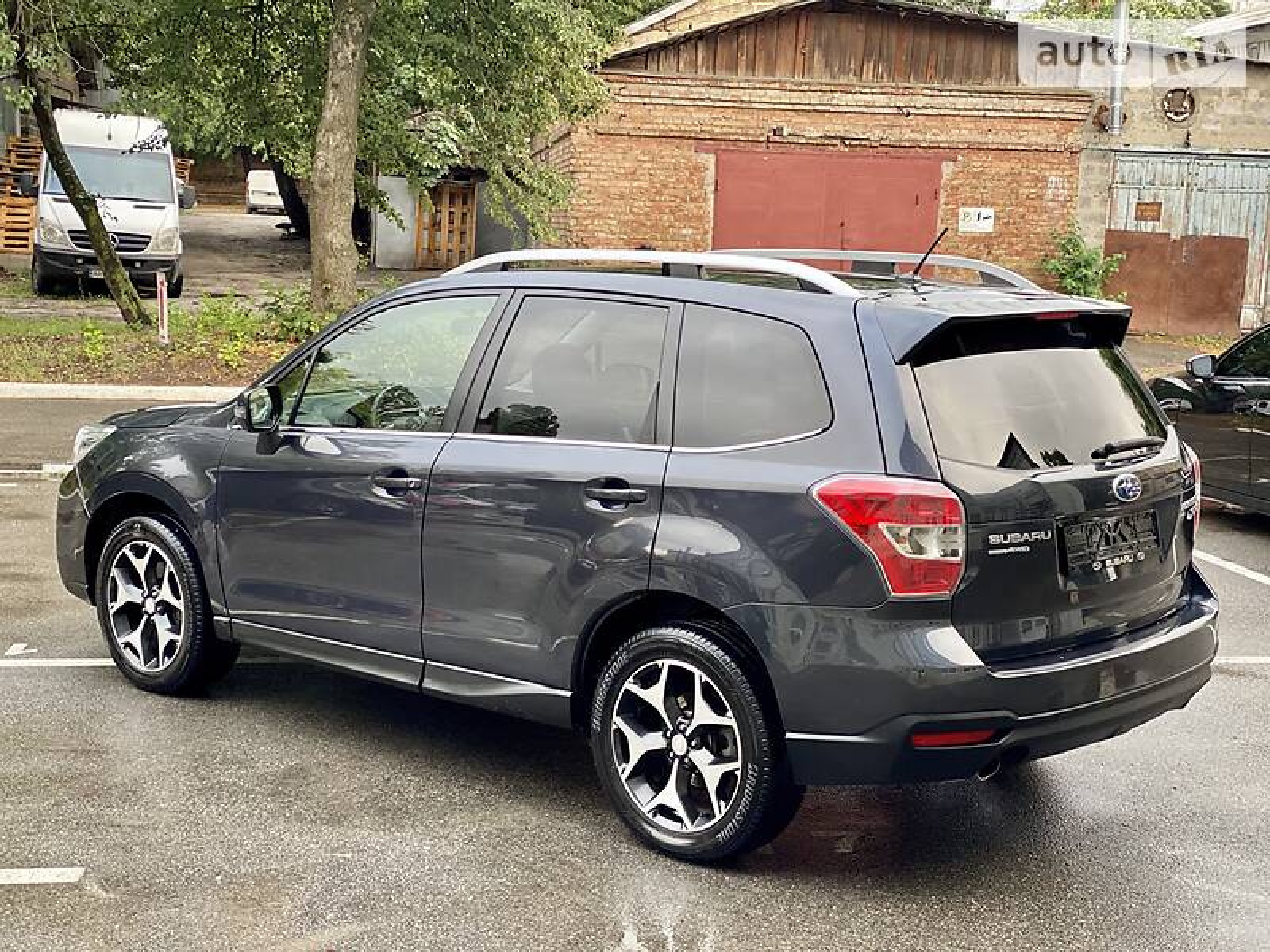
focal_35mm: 52
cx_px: 635
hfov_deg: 36.8
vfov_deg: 28.0
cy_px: 476
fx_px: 1908
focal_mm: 6
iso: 125
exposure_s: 1/122
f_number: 2
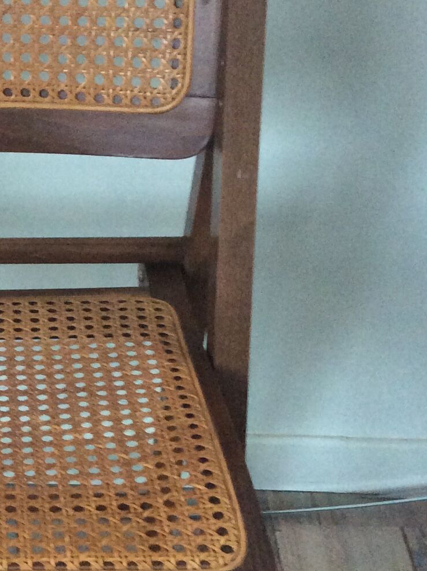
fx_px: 1384
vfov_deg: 23.3
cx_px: -51
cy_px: 351
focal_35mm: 84
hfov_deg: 16.9
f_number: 2.4
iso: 160
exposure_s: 1/25
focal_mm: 3.3
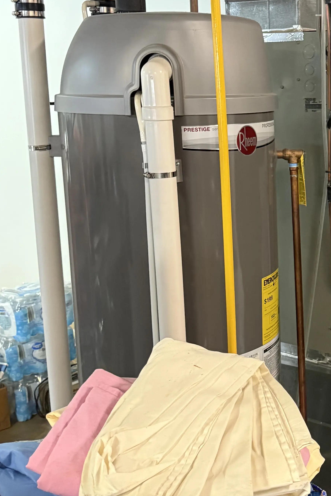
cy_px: 209
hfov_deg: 23.7
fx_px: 731
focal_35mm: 53
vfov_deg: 37.4
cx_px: 373
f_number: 1.78
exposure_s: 1/60
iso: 500
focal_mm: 6.76
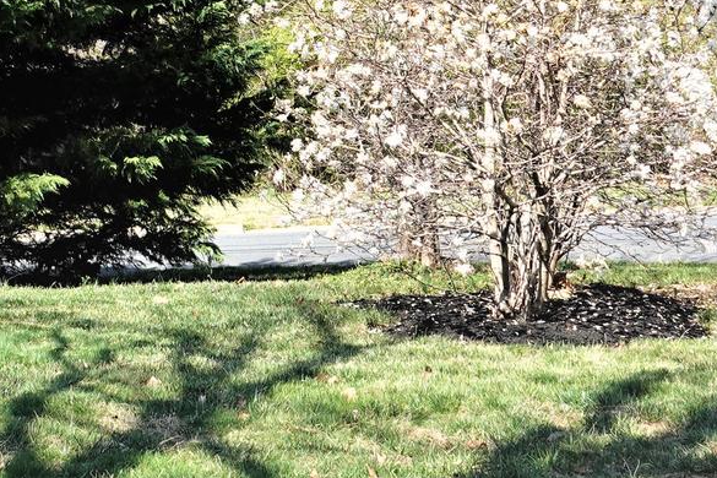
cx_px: 94
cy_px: -173
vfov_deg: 11.8
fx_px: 2230
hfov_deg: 18.0
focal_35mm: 112
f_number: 4
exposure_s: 1/320
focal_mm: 11.77
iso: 100
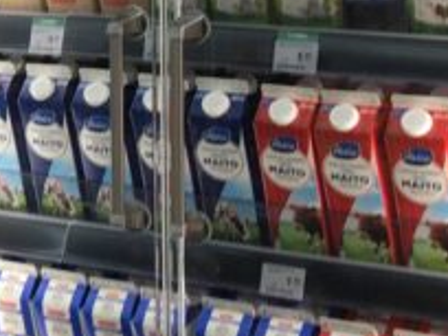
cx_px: -489
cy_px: -53
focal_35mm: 152
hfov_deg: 11.5
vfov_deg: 9.6
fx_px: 1967
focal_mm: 4.15
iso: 25
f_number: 2.2
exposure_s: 1/50
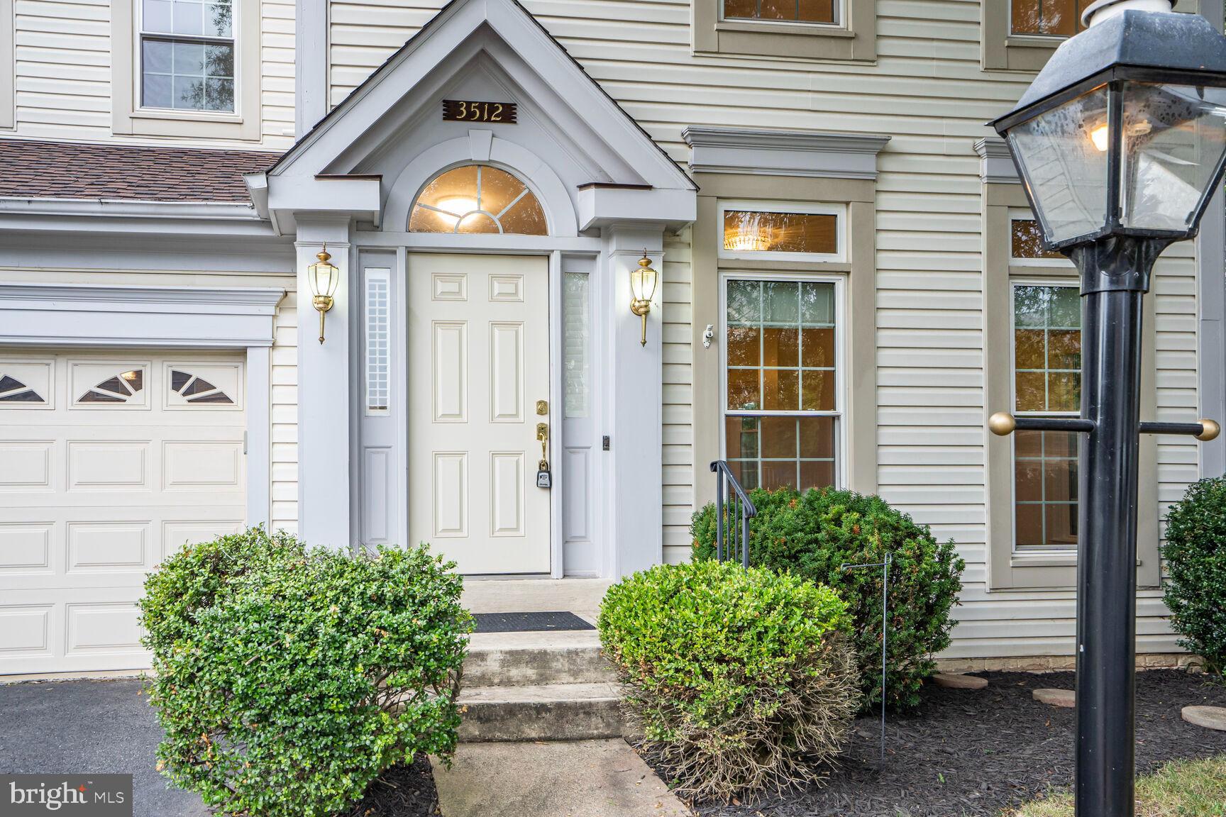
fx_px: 919
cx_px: 613
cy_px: 408
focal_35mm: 27
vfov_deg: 47.9
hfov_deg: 67.4
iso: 800
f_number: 8
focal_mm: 27
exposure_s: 1/40
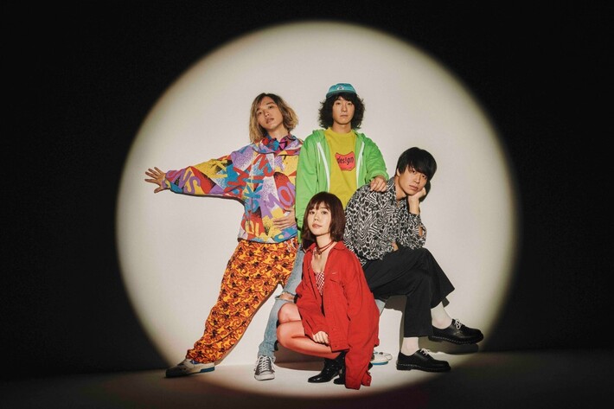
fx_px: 716
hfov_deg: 46.4
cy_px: 204
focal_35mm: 42
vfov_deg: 31.9
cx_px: 307
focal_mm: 42
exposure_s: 1/200
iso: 200
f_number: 8
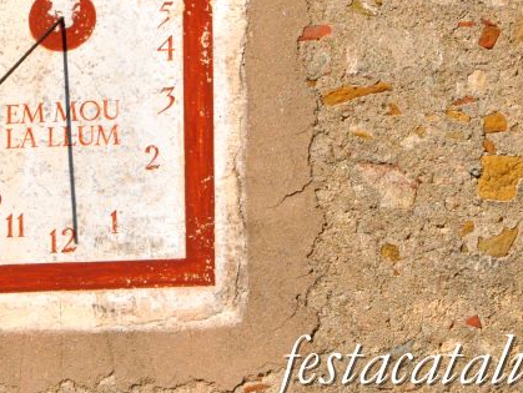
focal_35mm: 334
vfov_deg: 4.4
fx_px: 5053
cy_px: -19
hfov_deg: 5.9
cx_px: -4
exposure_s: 1/1250
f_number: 18
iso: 1600
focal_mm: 95
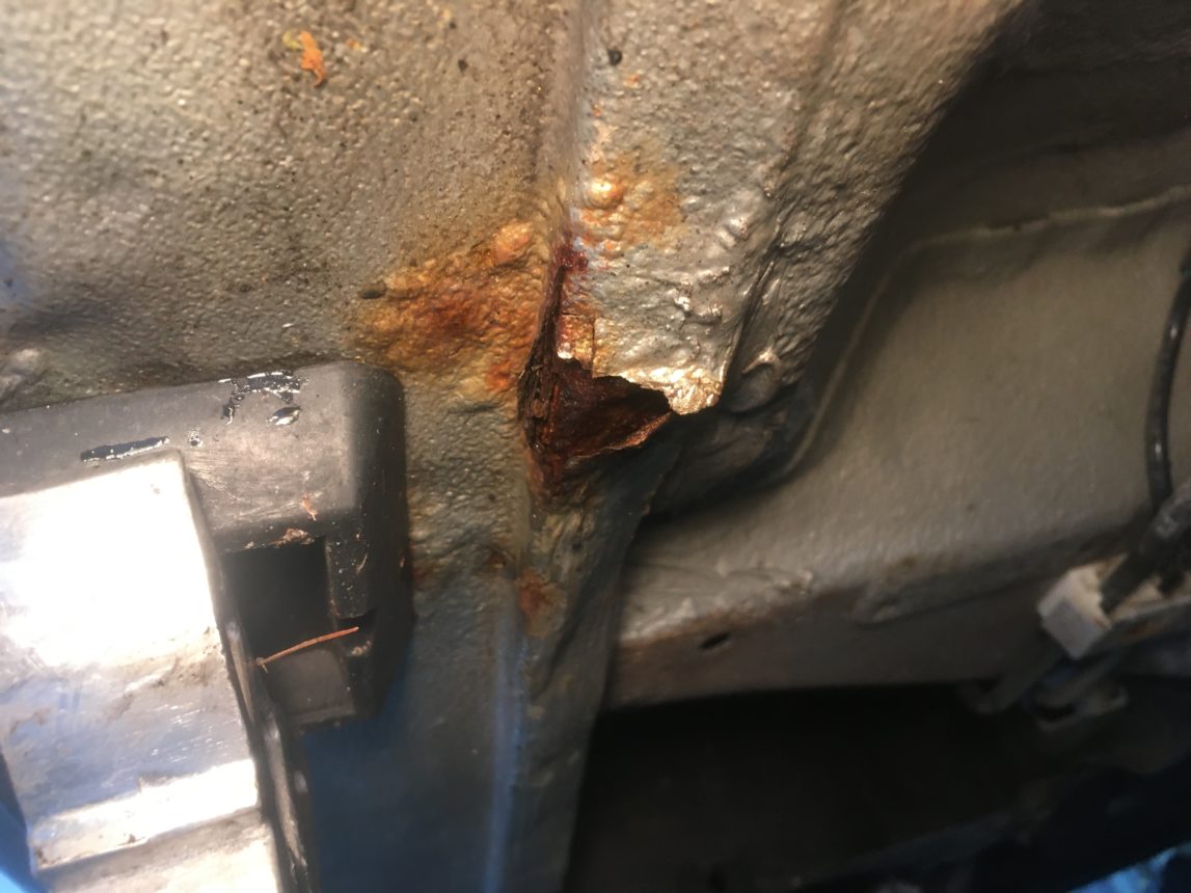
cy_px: 446
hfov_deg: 61.7
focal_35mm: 29
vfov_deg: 48.2
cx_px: 596
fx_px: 998
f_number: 2.2
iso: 100
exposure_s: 1/30
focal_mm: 4.15
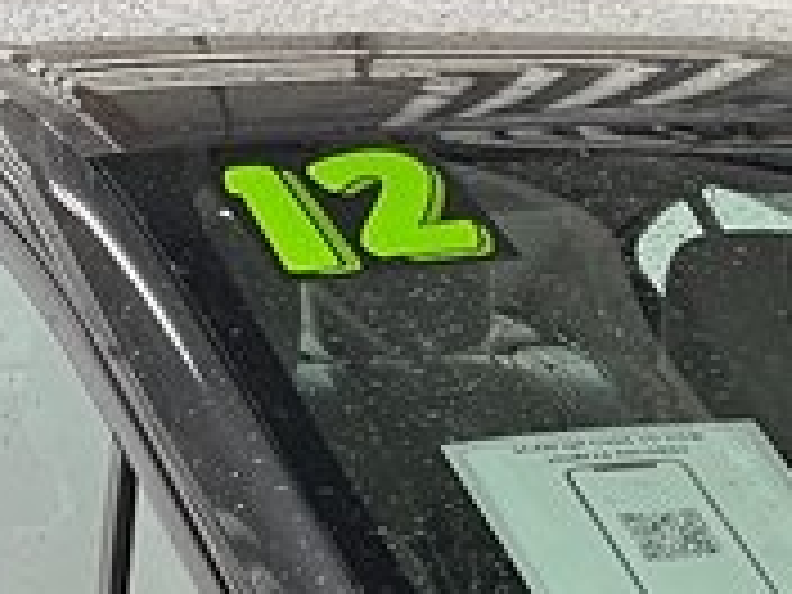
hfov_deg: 12.4
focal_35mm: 151
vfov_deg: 8.7
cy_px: 1570
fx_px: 3455
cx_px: 1233
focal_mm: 5.1
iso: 125
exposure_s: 1/84
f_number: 1.6
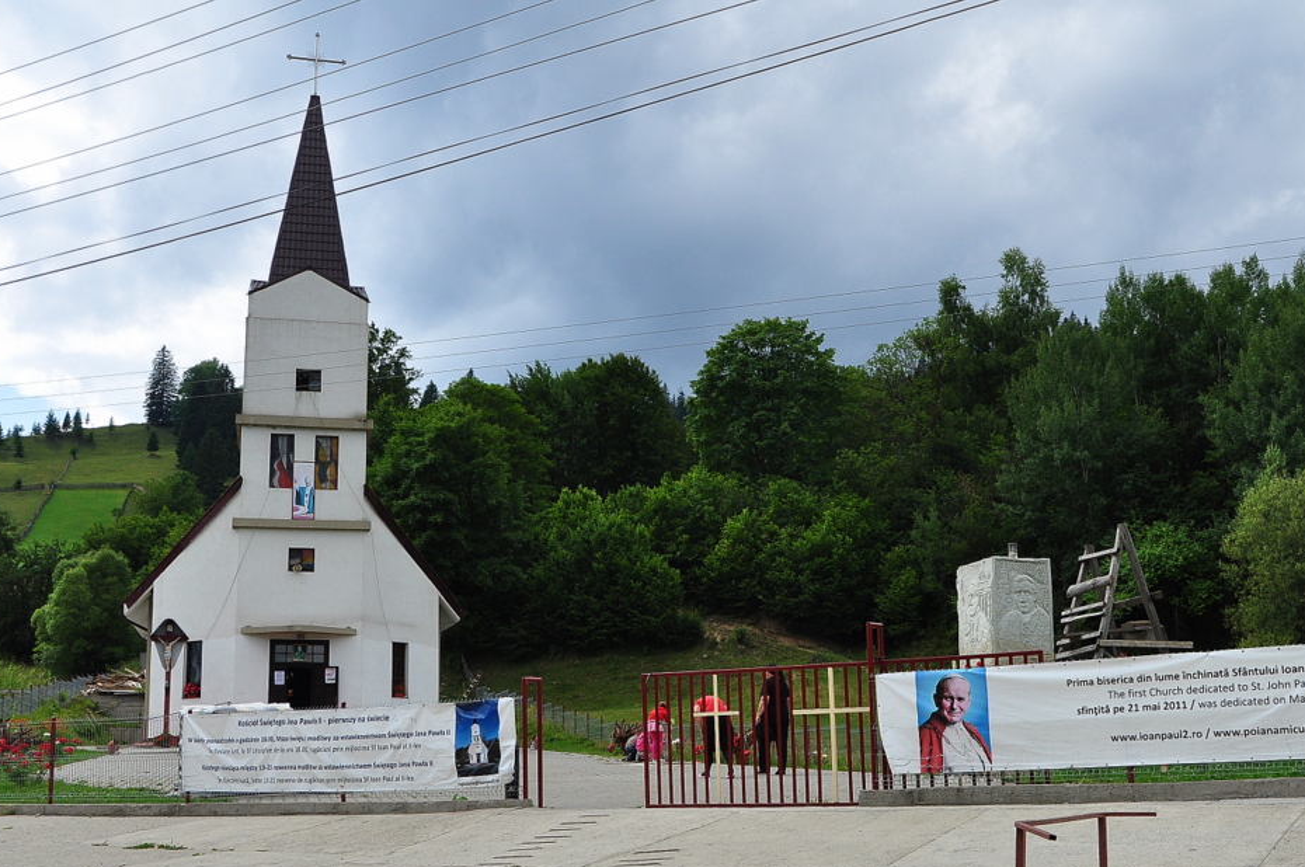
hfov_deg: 47.7
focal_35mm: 41
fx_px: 1472
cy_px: 514
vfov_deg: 32.7
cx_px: 754
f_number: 11
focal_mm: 21
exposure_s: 1/500
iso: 400
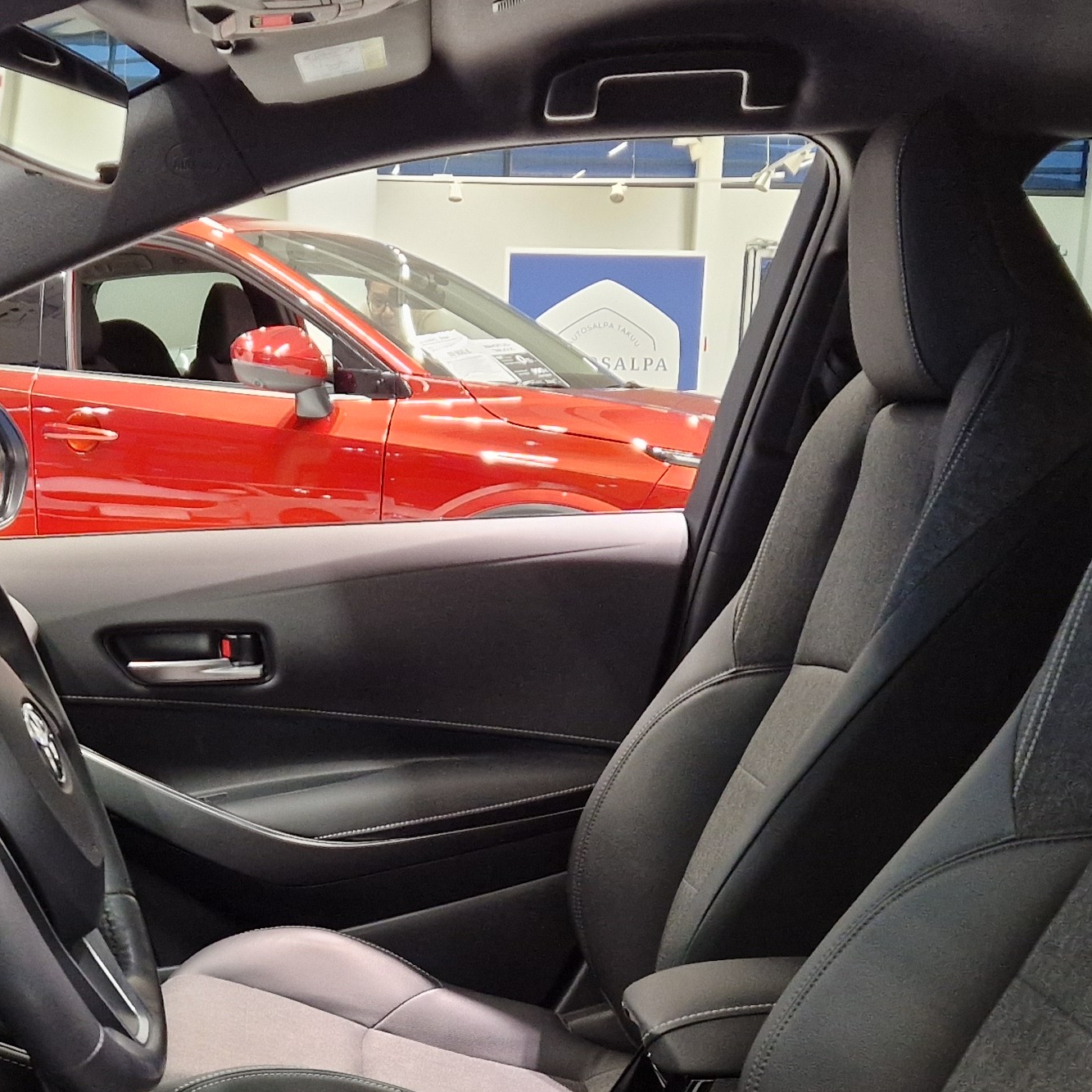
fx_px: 2177
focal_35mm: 61
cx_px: 430
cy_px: 1004
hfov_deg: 28.1
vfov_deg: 27.1
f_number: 1.8
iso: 400
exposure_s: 1/100
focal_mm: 5.4
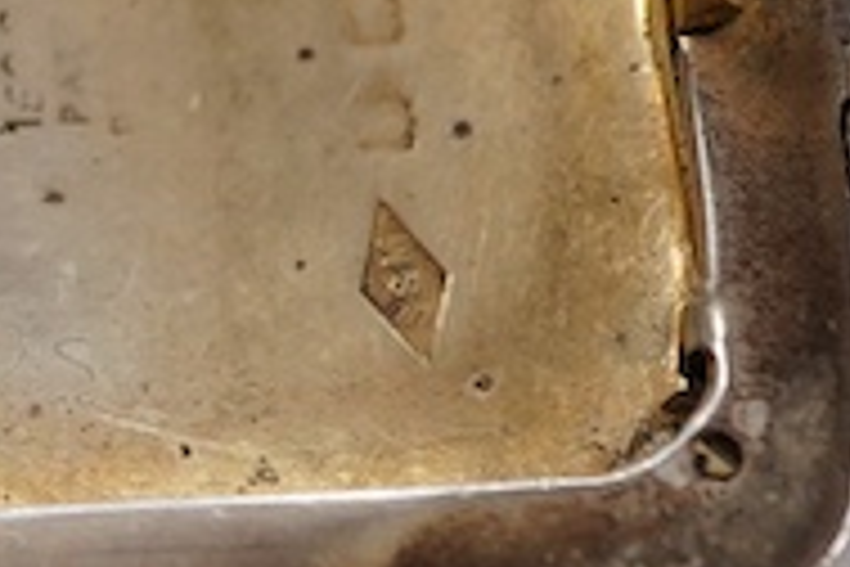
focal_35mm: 214
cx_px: -643
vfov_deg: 6.4
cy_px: -45
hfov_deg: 9.2
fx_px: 5052
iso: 1250
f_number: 8
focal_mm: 30
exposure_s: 1/125
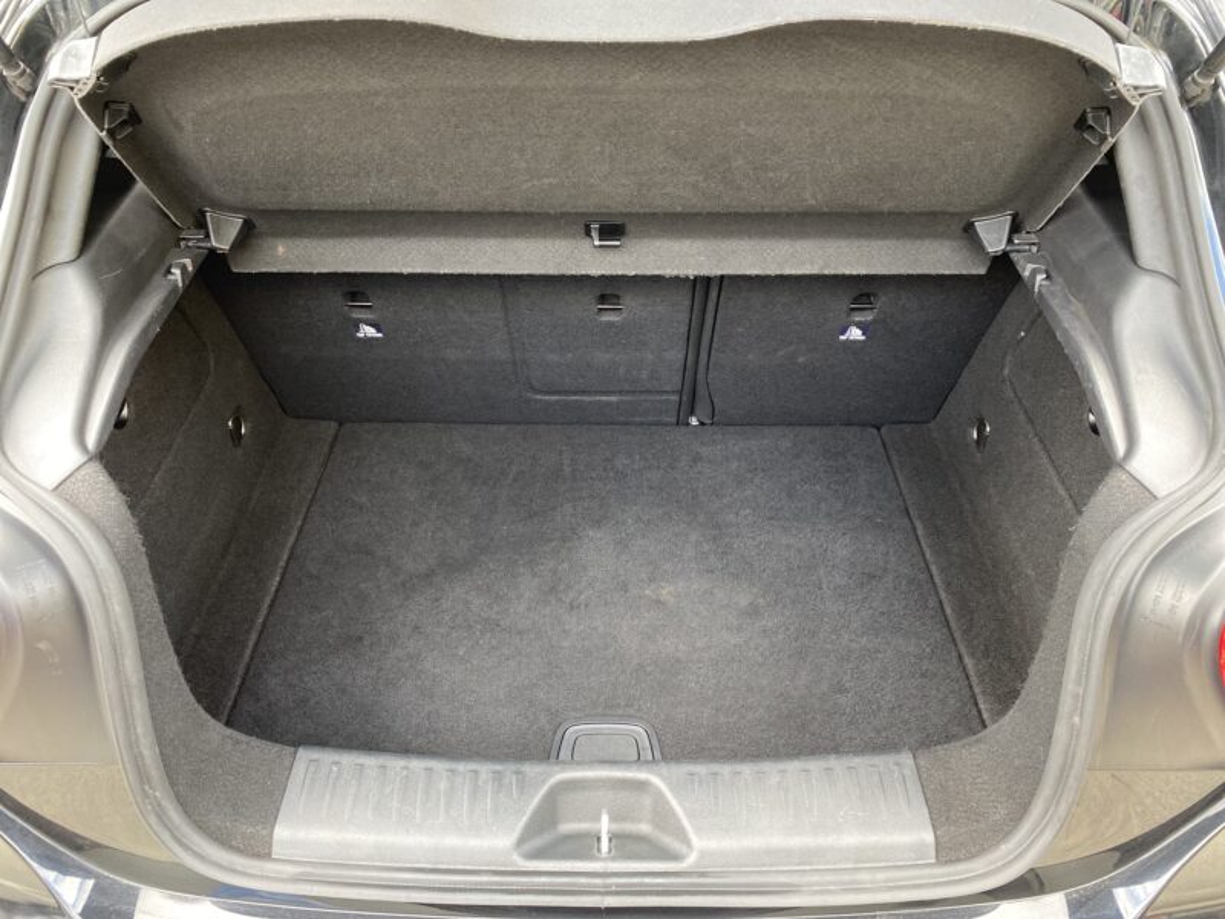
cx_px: 612
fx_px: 920
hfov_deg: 67.3
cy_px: 460
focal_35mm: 26
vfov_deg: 53.1
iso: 160
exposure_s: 1/60
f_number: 1.8
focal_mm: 4.25
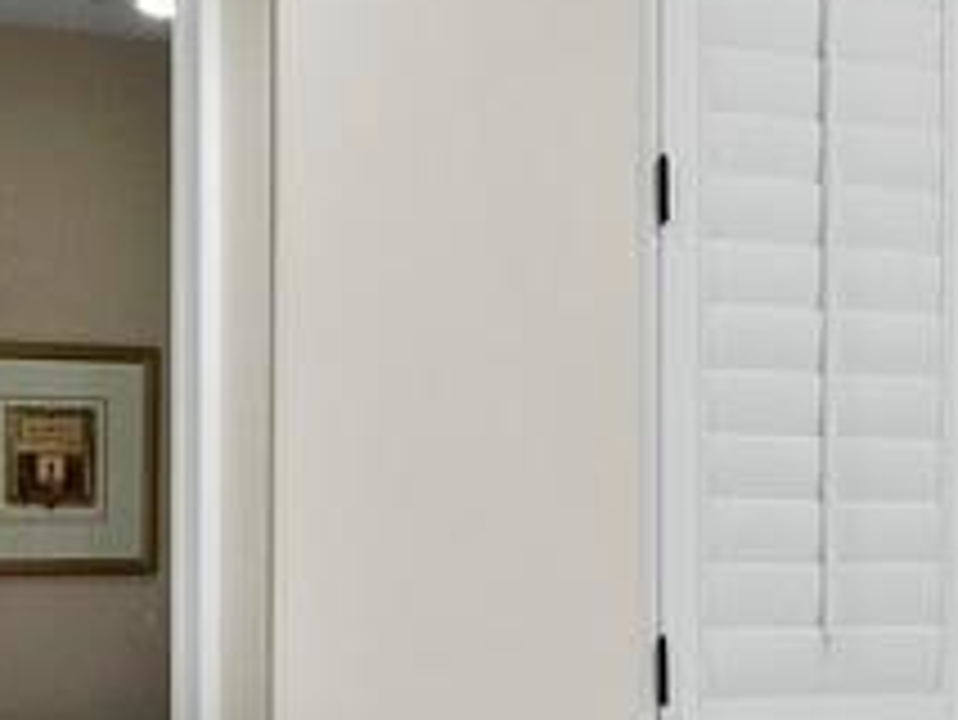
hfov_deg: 17.6
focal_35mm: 105
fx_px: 2908
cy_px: 472
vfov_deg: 14.1
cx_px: 1237
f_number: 11
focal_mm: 7
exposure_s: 1/6
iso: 400
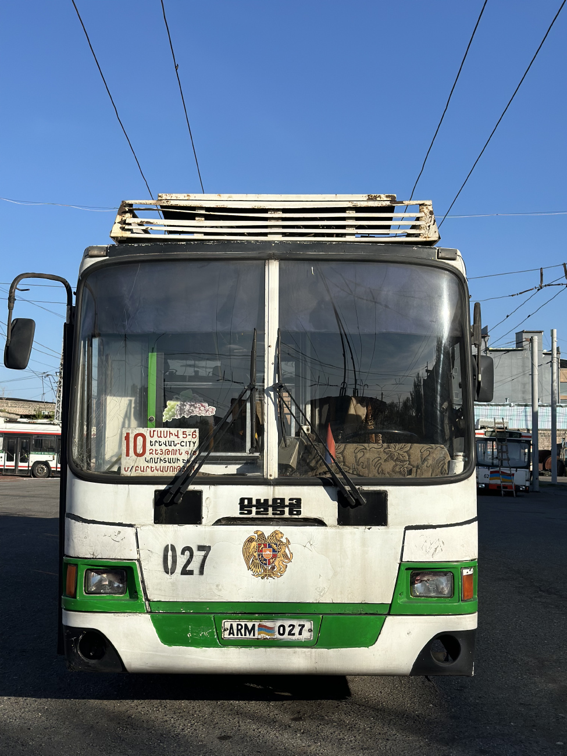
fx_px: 1048
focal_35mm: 48
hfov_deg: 30.3
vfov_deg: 39.7
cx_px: 284
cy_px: 378
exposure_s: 1/5882
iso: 80
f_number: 1.78
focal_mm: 6.86
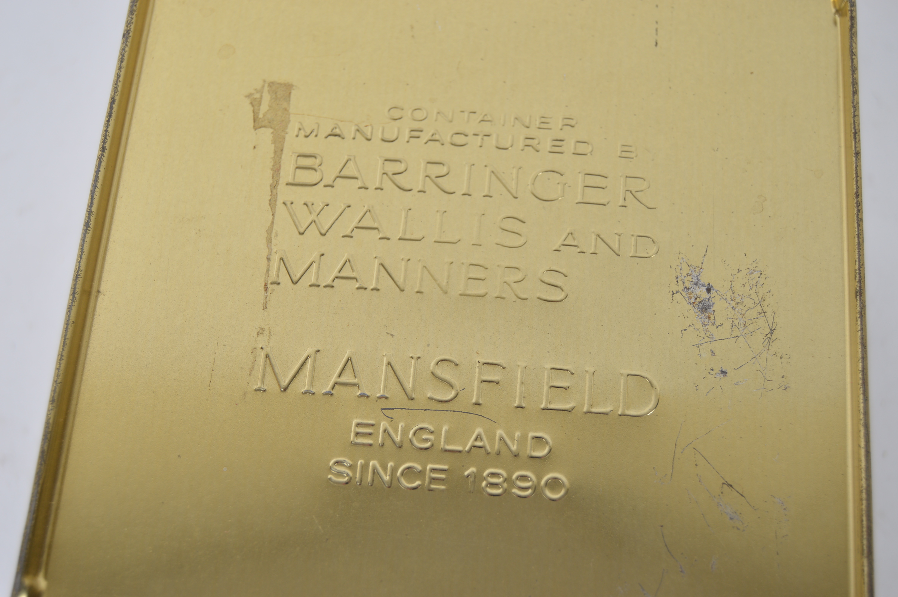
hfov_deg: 35.1
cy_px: 298
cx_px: 449
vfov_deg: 23.7
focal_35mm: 57
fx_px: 1421
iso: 100
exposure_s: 1/80
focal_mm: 38
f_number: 5.6
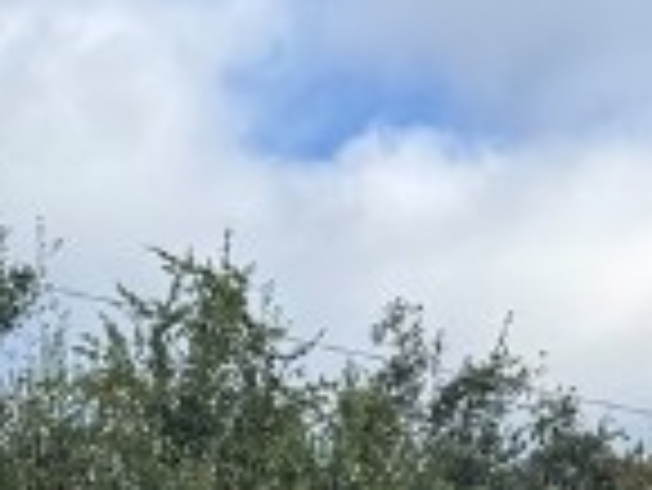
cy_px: 1205
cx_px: -315
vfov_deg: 8.1
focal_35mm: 169
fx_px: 3186
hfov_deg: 11.2
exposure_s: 1/1637
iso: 80
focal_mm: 6.76
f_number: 1.78
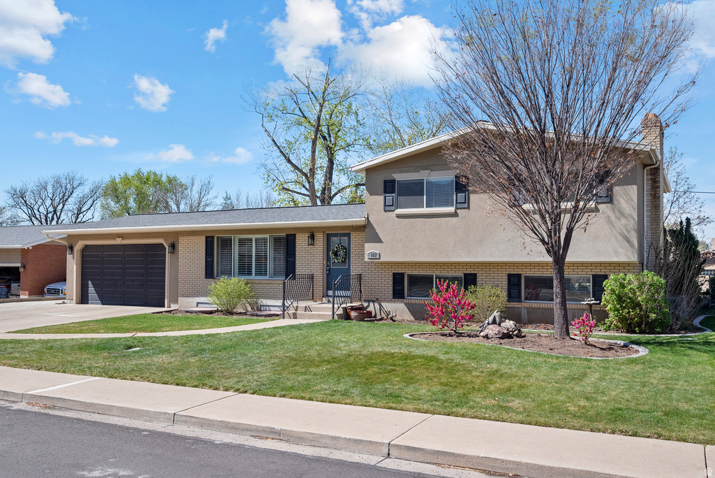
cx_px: 358
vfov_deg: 43.7
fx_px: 596
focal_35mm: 30
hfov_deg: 61.9
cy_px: 239
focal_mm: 30
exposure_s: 1/500
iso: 800
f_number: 8
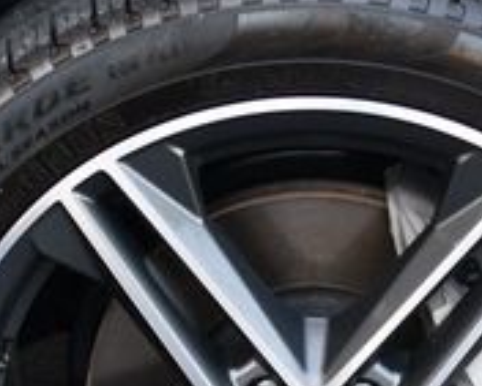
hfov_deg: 15.6
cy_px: 424
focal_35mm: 123
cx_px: 274
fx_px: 1756
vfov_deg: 12.3
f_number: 3.8
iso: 400
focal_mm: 18
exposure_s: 1/250
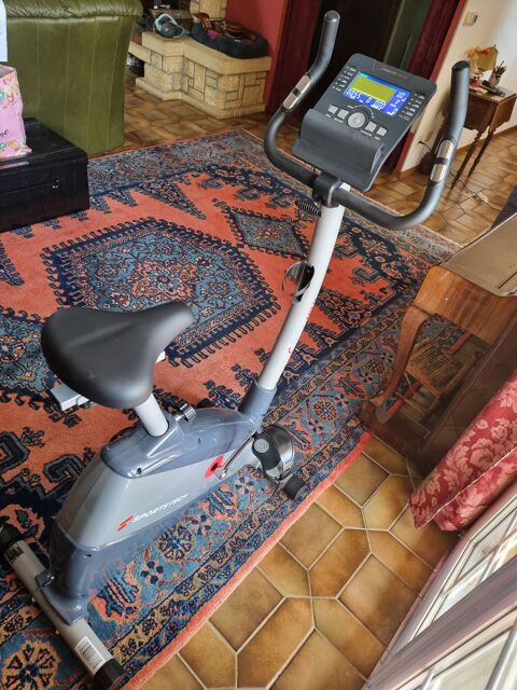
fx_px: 478
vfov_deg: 71.6
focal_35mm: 24
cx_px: 258
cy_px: 345
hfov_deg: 56.8
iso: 200
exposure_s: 1/60
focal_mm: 6.7
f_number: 1.8
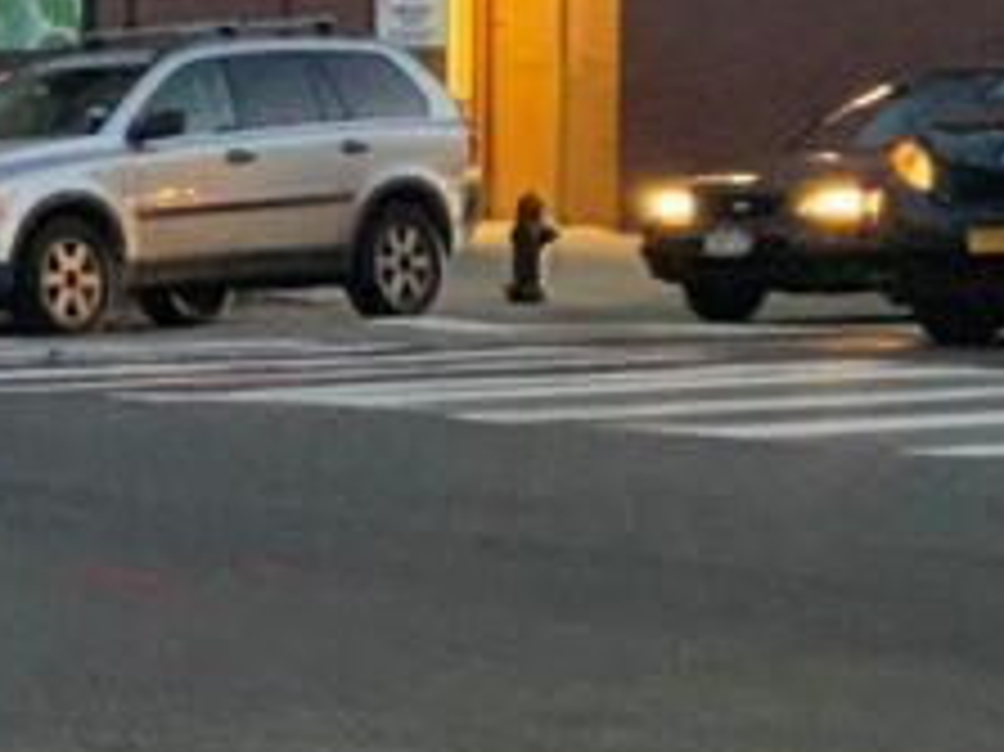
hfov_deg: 13.5
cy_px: -333
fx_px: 3855
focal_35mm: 133
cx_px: -707
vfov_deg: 10.8
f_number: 1.8
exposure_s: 1/60
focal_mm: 3
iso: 200
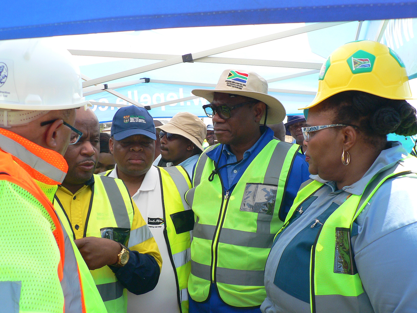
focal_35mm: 36
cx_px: 208
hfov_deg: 51.4
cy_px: 156
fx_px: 434
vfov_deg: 39.6
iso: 100
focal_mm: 6
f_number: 3.6
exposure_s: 1/200
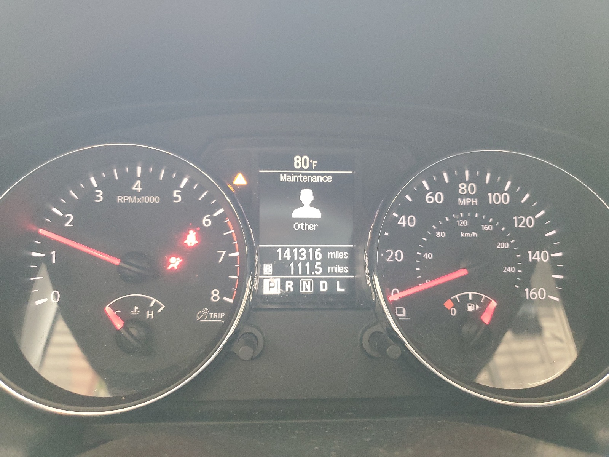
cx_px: 304
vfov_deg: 53.1
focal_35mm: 26
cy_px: 228
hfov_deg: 67.3
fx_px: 457
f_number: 1.5
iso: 289
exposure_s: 1/60.2
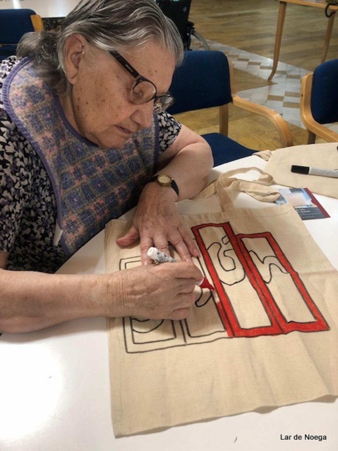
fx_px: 365
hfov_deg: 49.7
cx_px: 169
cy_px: 226
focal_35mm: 28
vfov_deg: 63.4
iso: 40
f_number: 1.8
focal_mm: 4
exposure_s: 1/17
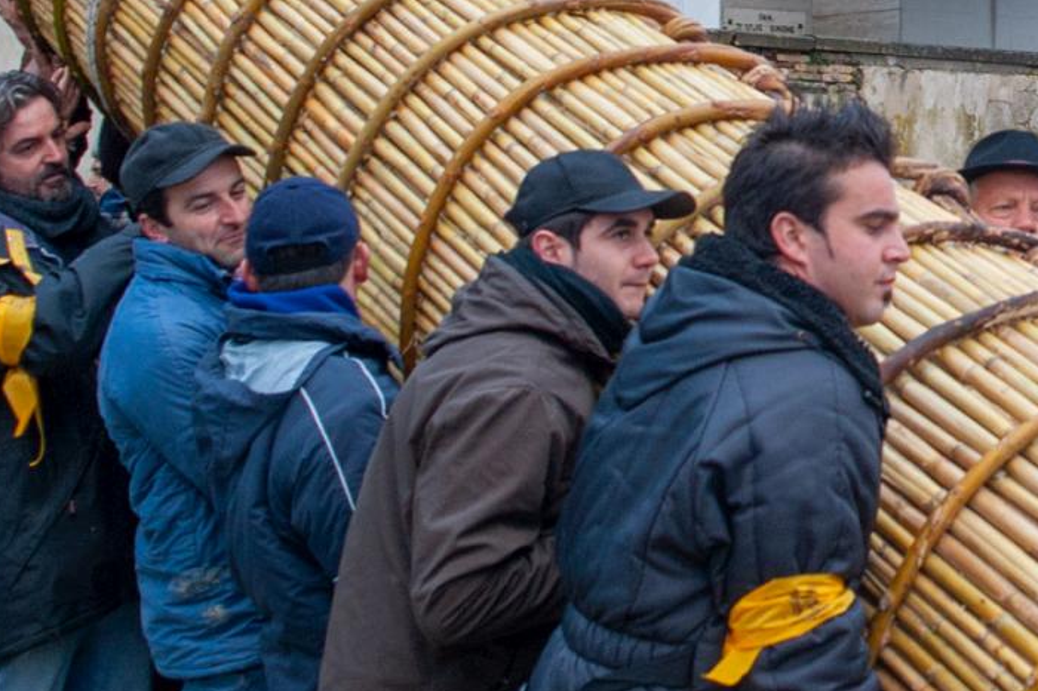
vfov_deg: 10.9
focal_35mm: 125
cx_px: 1527
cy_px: 106
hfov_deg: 15.2
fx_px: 3602
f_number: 2.8
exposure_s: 1/125
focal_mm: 35
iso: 500
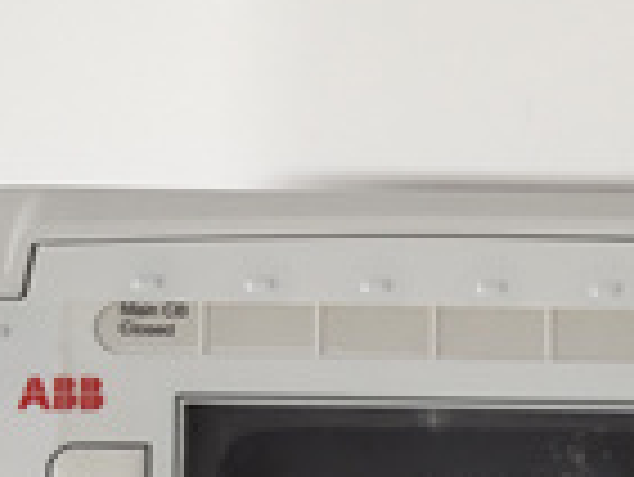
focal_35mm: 92
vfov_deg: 15.1
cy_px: 668
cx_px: 679
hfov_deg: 20.4
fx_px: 1686
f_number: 2
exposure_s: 1/33
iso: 381
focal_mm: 3.87
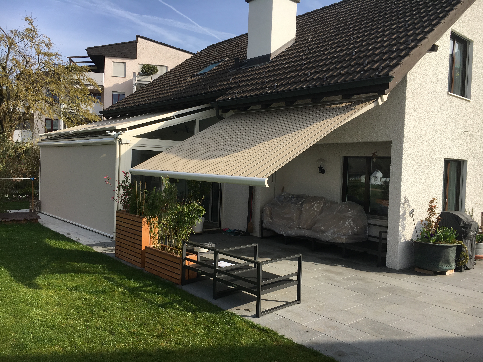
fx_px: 405
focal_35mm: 29
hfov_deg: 61.7
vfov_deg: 48.2
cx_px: 242
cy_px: 181
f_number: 2.2
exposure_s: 1/1326
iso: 25
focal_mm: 4.15
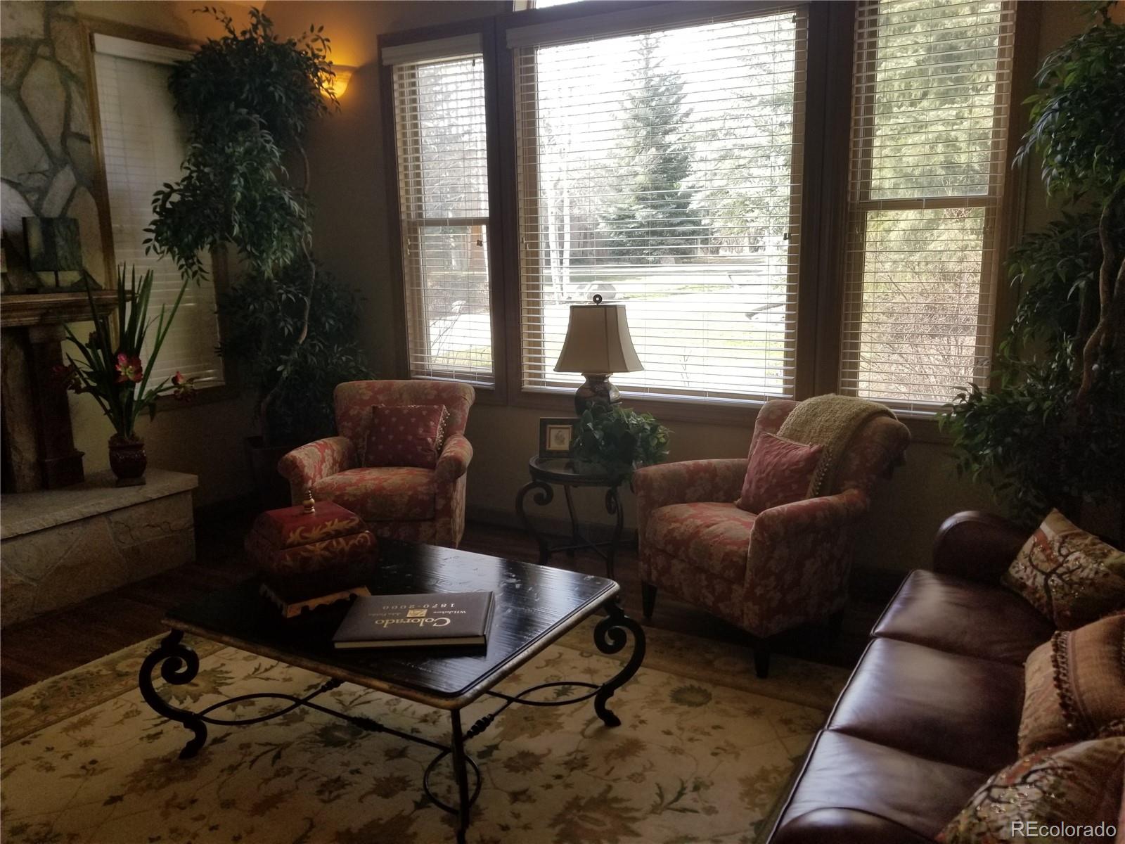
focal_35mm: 26
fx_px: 845
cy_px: 422
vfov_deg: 53.1
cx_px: 562
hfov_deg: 67.3
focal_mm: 4.25
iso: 50
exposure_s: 1/173
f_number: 1.7
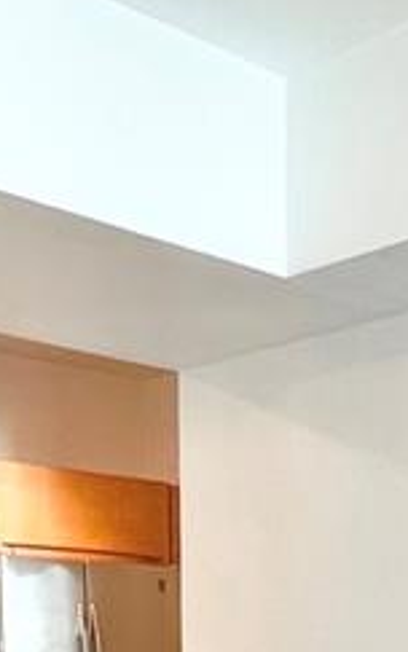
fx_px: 1209
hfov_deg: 19.1
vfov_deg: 24.4
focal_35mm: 68
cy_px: 942
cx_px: 293
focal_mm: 1.57
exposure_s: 1/60
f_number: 1.8
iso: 160
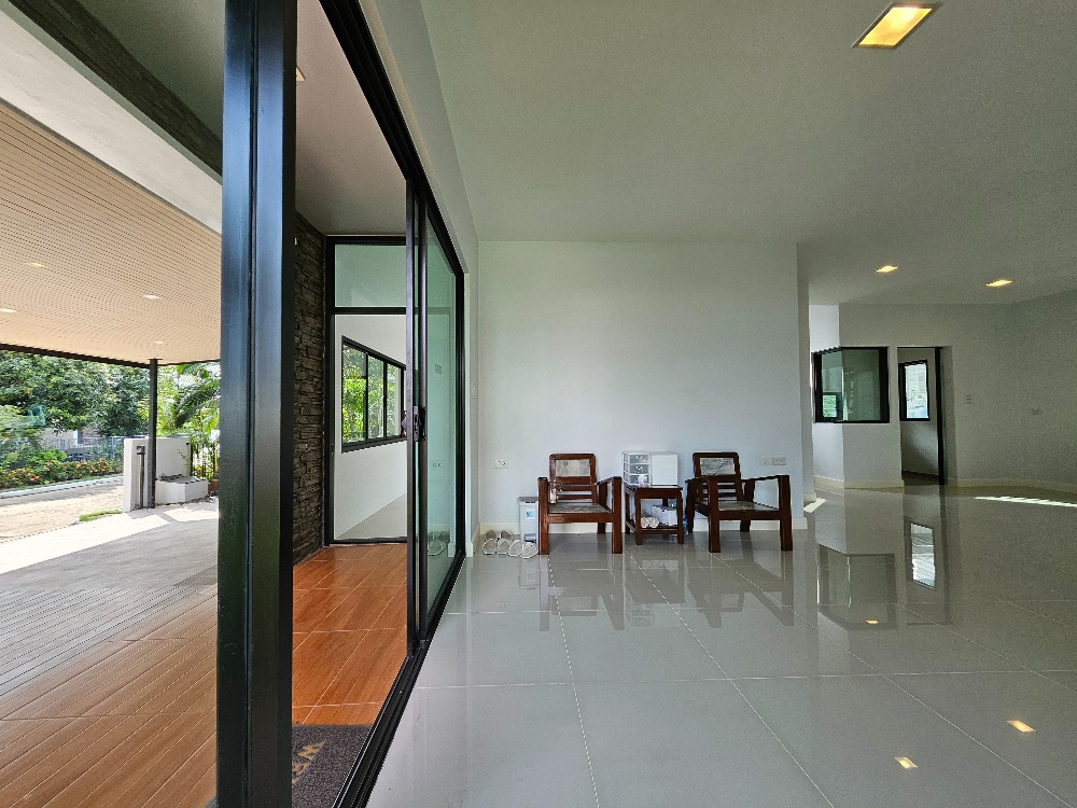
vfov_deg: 89.9
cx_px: 538
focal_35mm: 13
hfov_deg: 106.2
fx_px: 404
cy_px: 404
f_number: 2.2
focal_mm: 1.74
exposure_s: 1/100
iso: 40
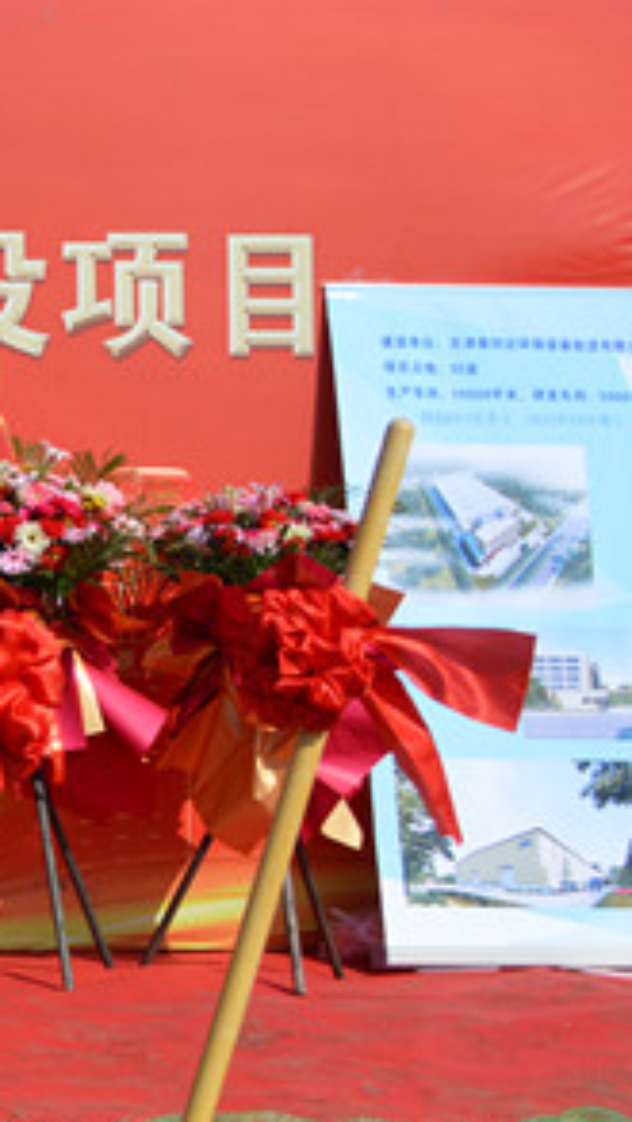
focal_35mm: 103
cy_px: 538
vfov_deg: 20.7
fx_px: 3066
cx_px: -839
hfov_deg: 10.3
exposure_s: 1/250
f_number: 8
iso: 100
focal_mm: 24
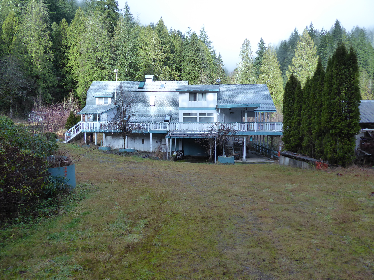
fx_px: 270
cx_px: 187
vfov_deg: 54.9
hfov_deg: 69.4
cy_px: 140
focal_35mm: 25
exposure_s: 1/250
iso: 160
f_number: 3.3
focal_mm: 4.3
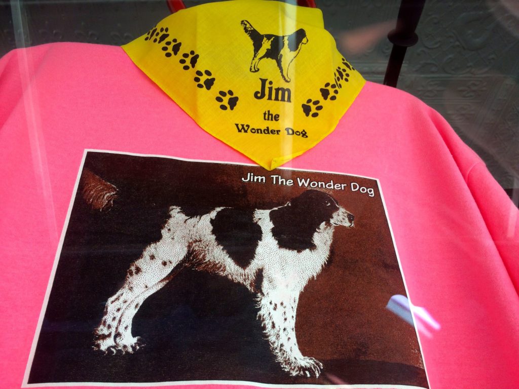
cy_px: 194
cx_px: 260
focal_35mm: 29
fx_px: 435
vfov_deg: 48.2
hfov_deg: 61.7
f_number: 2.2
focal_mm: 4.15
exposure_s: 1/60
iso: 50
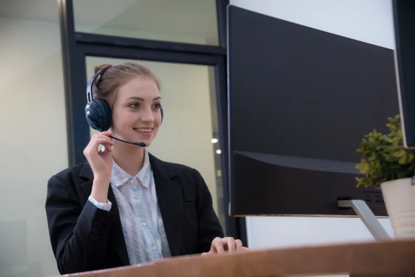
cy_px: 138
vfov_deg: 17.5
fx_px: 900
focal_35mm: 78
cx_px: 208
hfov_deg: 26.0
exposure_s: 1/100
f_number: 6.3
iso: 1250
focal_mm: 78
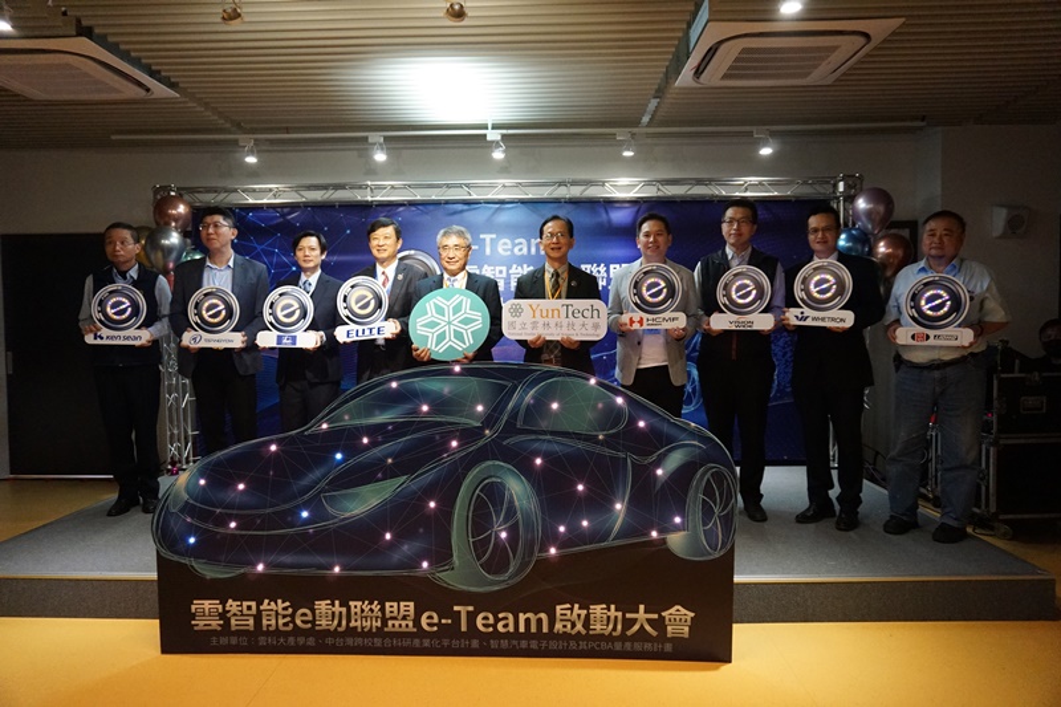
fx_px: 707
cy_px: 354
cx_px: 530
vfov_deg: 53.1
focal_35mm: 24
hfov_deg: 73.8
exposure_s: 1/160
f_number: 3.5
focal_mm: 16
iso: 2500
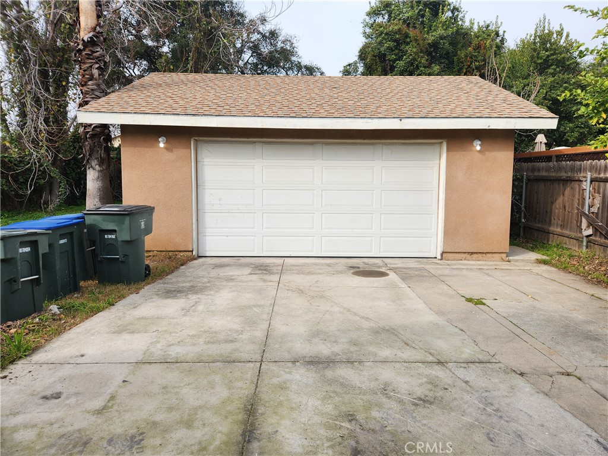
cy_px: 228
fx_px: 404
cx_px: 304
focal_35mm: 23
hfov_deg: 73.9
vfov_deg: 58.9
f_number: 1.8
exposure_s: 1/516
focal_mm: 5.4
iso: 20
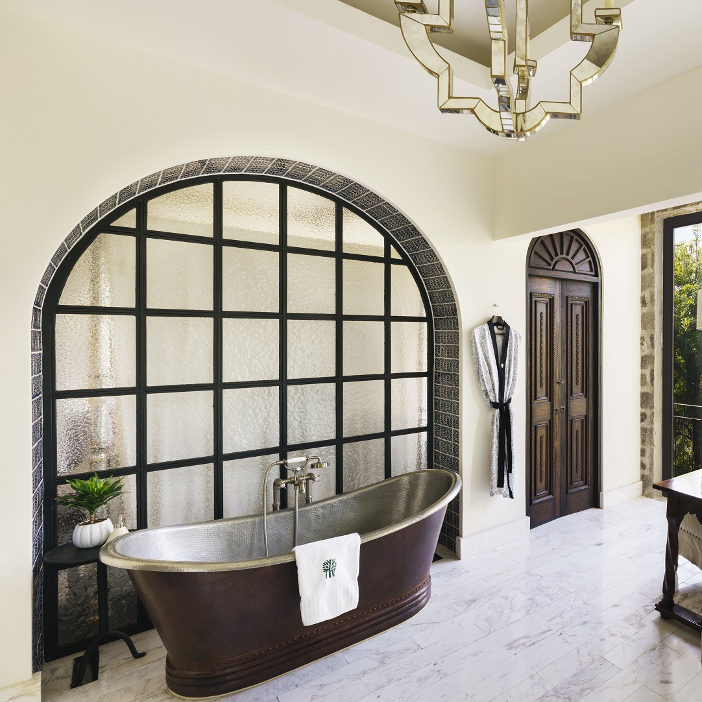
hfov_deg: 59.5
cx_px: 629
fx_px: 505
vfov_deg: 69.6
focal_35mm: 22
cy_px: 354
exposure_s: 1/4
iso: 100
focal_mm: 14
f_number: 11
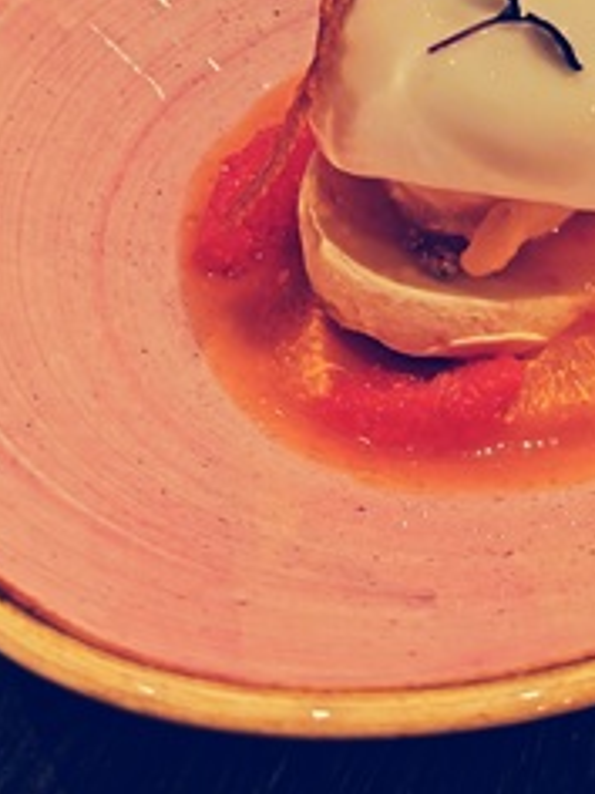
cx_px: 528
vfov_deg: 28.8
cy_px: 98
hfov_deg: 22.1
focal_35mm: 65
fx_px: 1490
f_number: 1.75
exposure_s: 1/33.3
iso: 1488
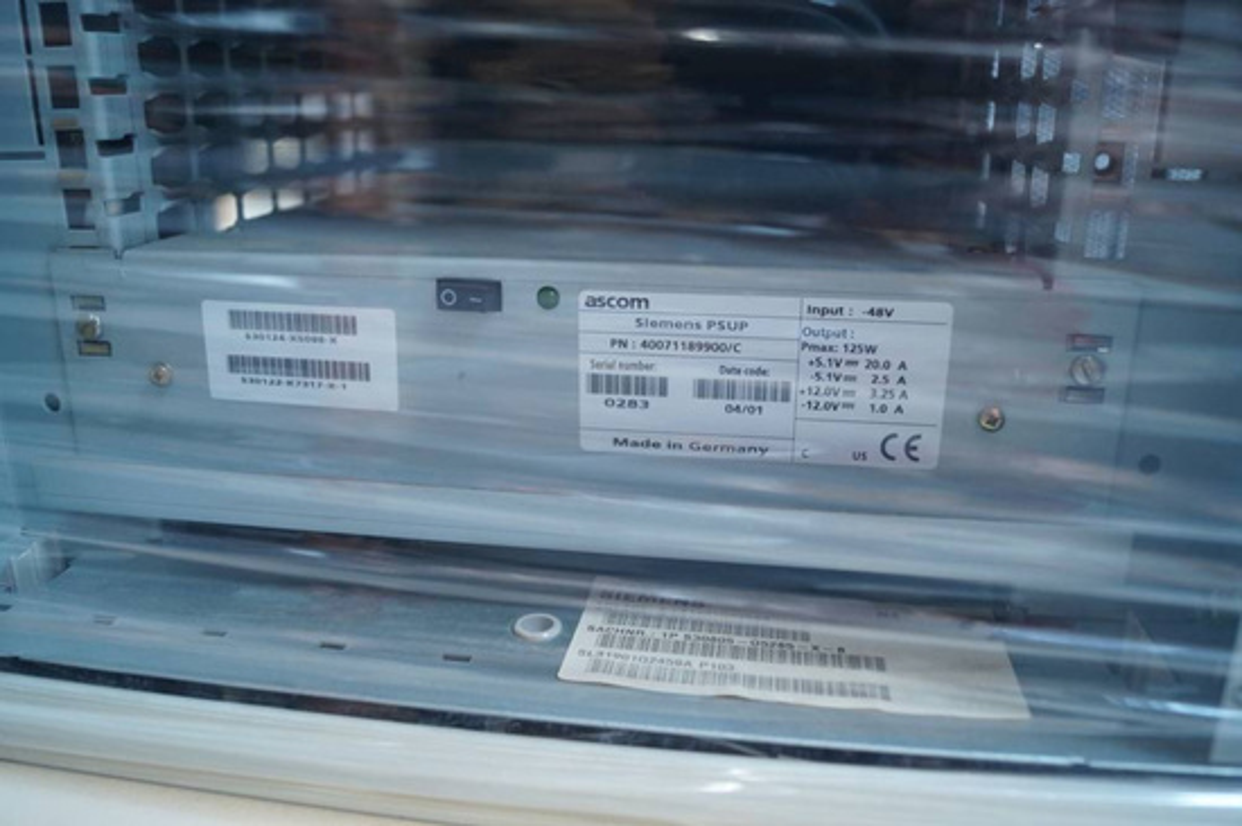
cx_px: 621
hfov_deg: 62.0
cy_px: 413
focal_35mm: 30
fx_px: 1034
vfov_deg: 43.6
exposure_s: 1/60
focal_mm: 20
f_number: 4
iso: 800
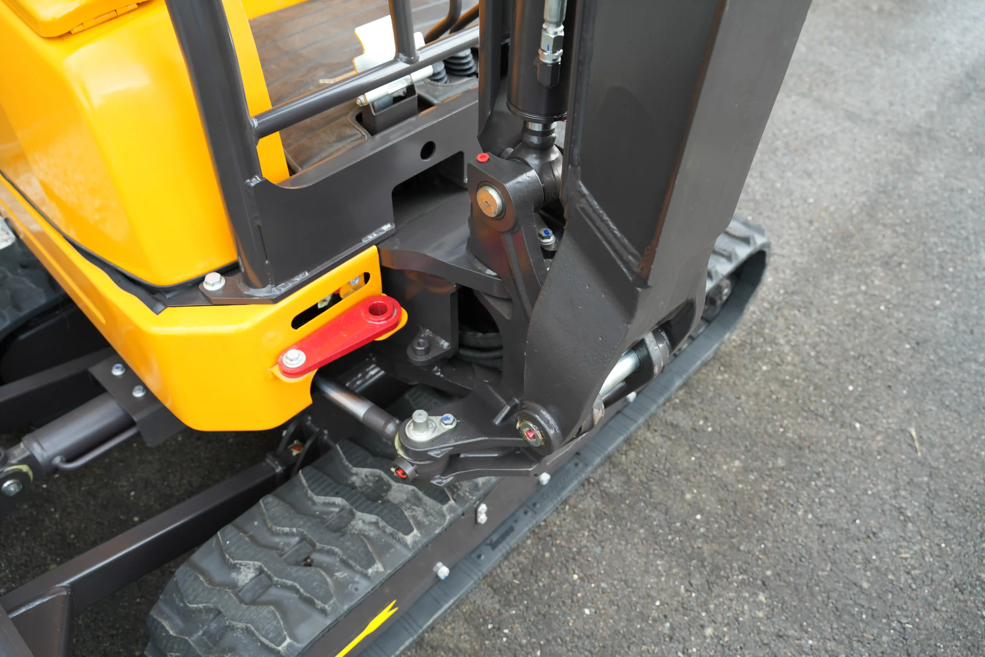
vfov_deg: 46.4
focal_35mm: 28
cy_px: 328
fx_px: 766
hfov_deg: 65.5
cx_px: 492
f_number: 4.5
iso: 640
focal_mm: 28
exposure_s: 1/30
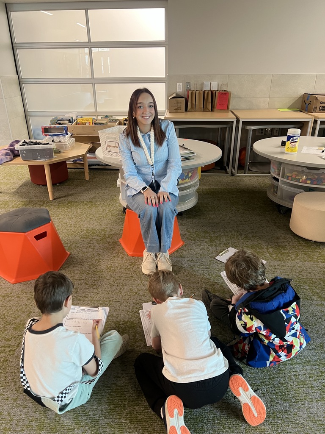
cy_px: 217
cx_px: 162
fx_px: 325
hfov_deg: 53.1
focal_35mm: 26
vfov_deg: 67.3
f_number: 1.5
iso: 320
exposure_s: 1/60
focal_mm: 5.7
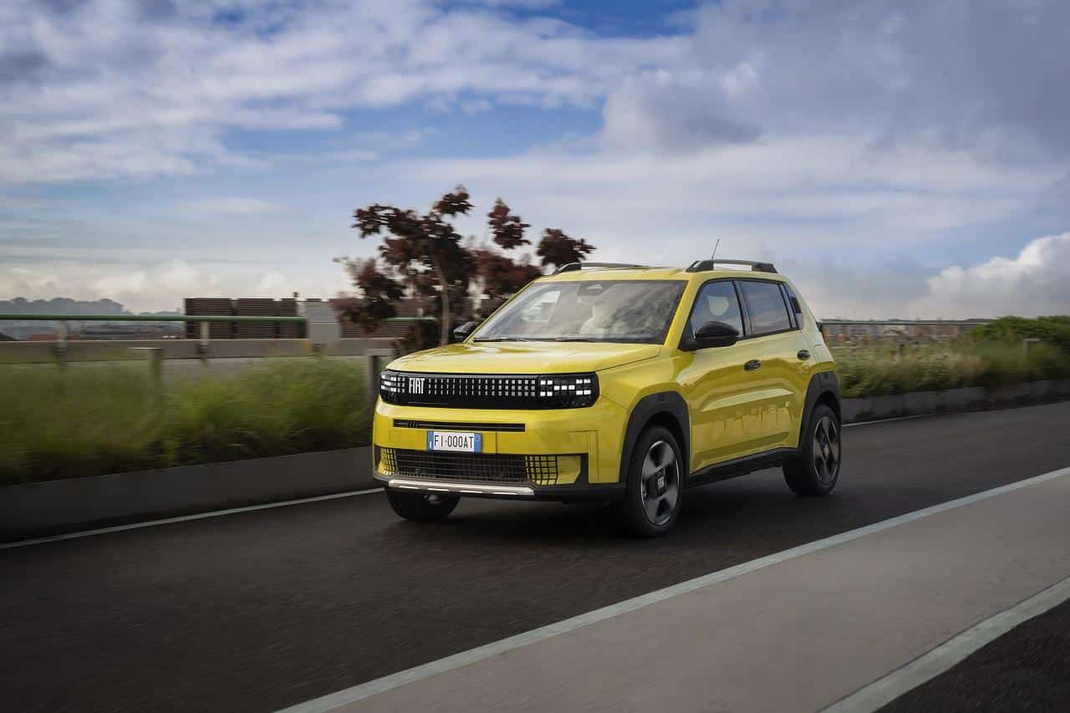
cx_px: 535
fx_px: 1545
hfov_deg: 38.2
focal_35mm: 52
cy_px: 356
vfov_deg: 26.0
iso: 100
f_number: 14
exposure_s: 1/60
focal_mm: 52
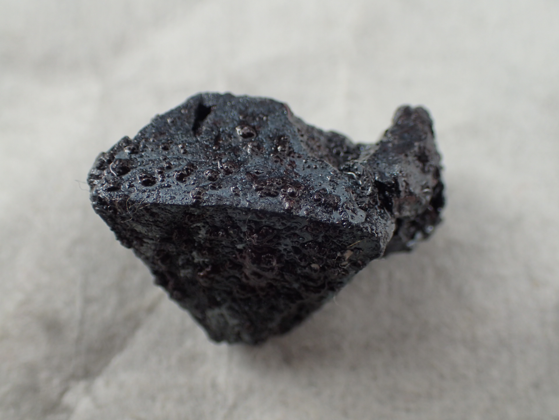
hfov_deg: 41.2
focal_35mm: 46
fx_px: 743
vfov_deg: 31.5
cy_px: 210
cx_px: 280
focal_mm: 8.41
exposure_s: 1/200
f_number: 3.1
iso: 125
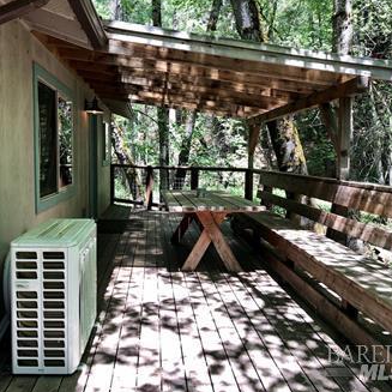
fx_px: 436
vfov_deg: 48.5
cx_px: 155
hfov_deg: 48.1
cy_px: 195
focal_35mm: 34
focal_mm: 3.99
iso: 32
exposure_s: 1/120
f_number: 1.8
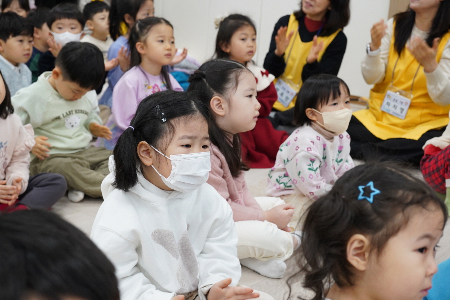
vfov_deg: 22.6
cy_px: 150
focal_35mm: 60
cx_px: 225
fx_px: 750
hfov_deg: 33.4
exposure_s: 1/60
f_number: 7.1
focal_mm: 60
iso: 2500
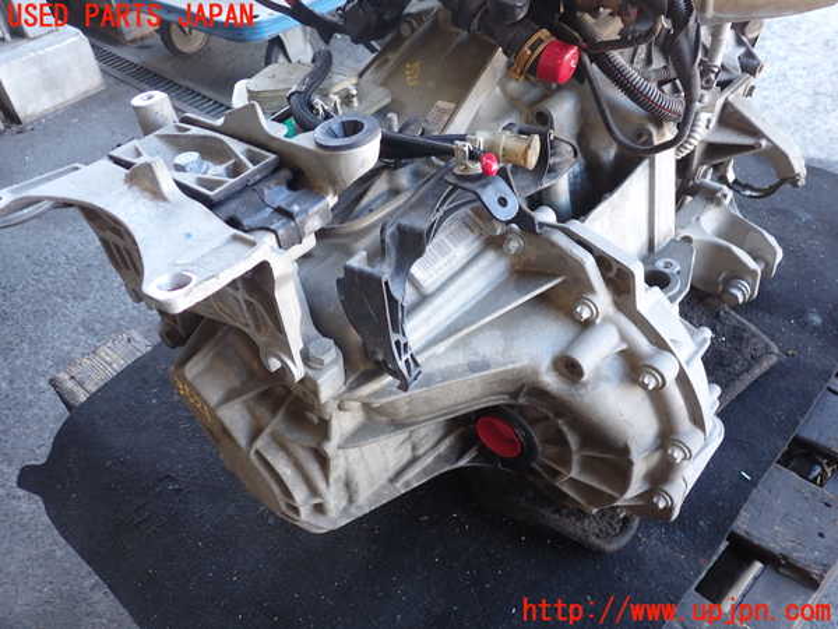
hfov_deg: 60.0
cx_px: 419
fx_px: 726
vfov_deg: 46.8
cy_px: 314
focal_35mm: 30
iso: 200
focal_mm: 5.4
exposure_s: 1/60
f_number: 2.3
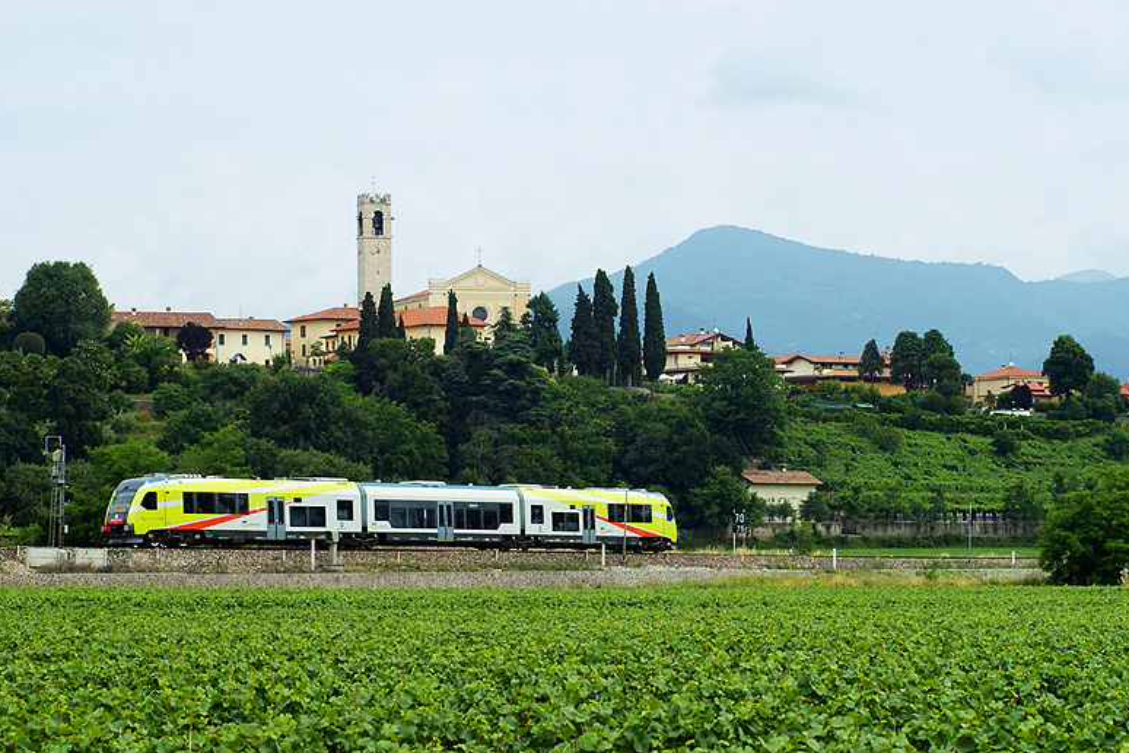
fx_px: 3732
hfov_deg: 17.2
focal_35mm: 119
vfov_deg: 11.5
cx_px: 578
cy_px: 393
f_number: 8
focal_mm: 60
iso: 200
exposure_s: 1/400
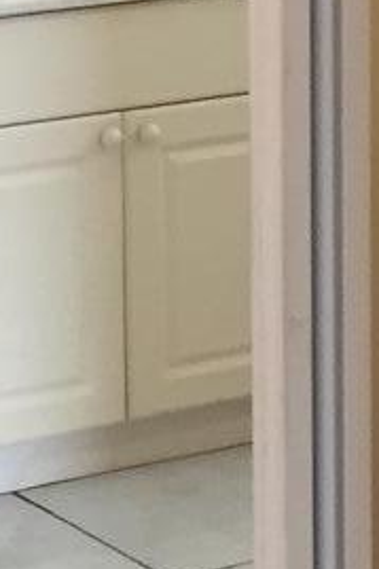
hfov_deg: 7.5
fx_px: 2893
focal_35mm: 183
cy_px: 108
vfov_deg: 11.2
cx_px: 161
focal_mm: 4.15
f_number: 2.2
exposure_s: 1/30
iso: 100
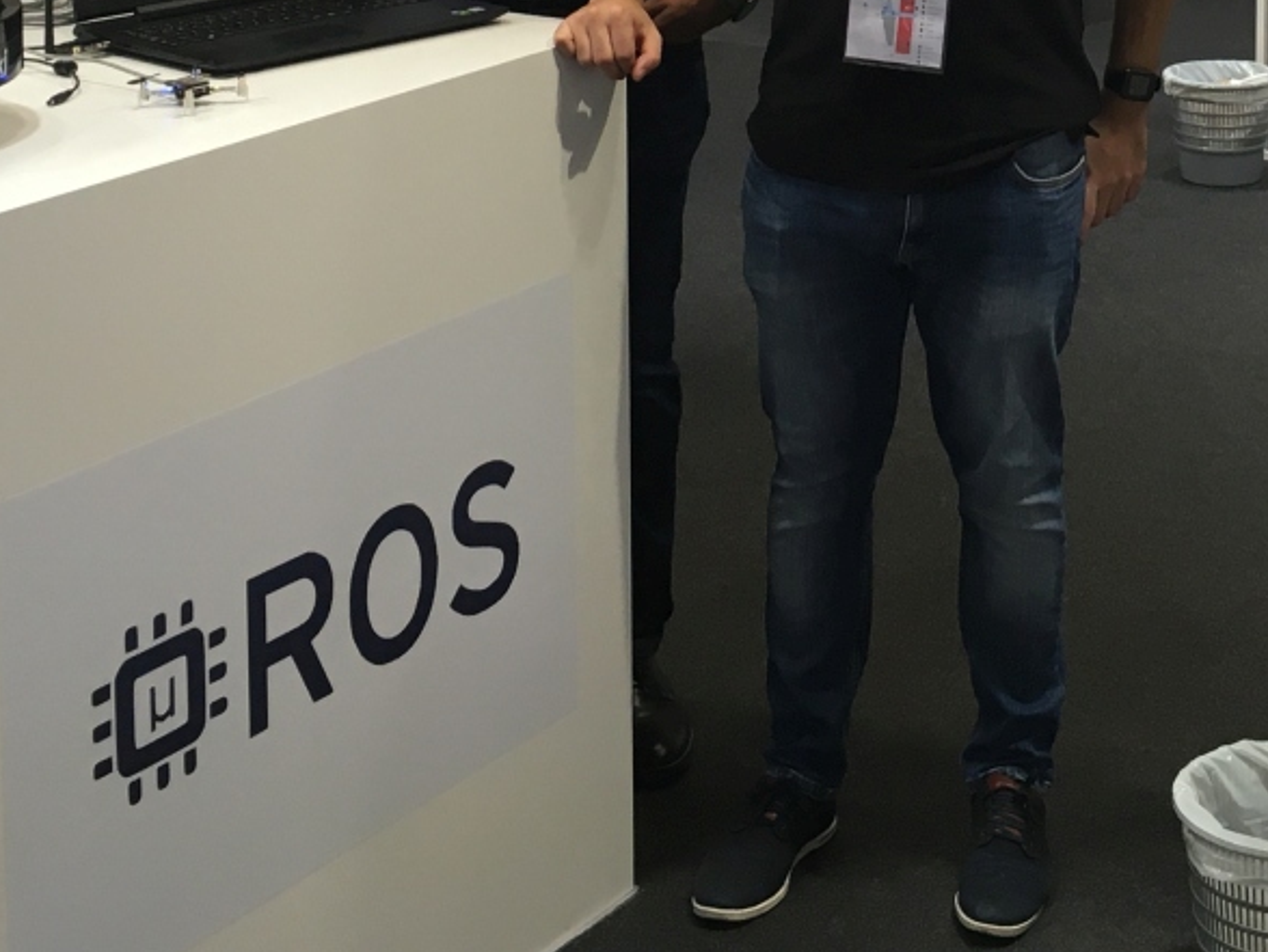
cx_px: 1026
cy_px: -274
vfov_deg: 17.6
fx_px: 2896
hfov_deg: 24.3
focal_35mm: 79
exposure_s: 1/33
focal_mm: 4.15
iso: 32
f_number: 2.2
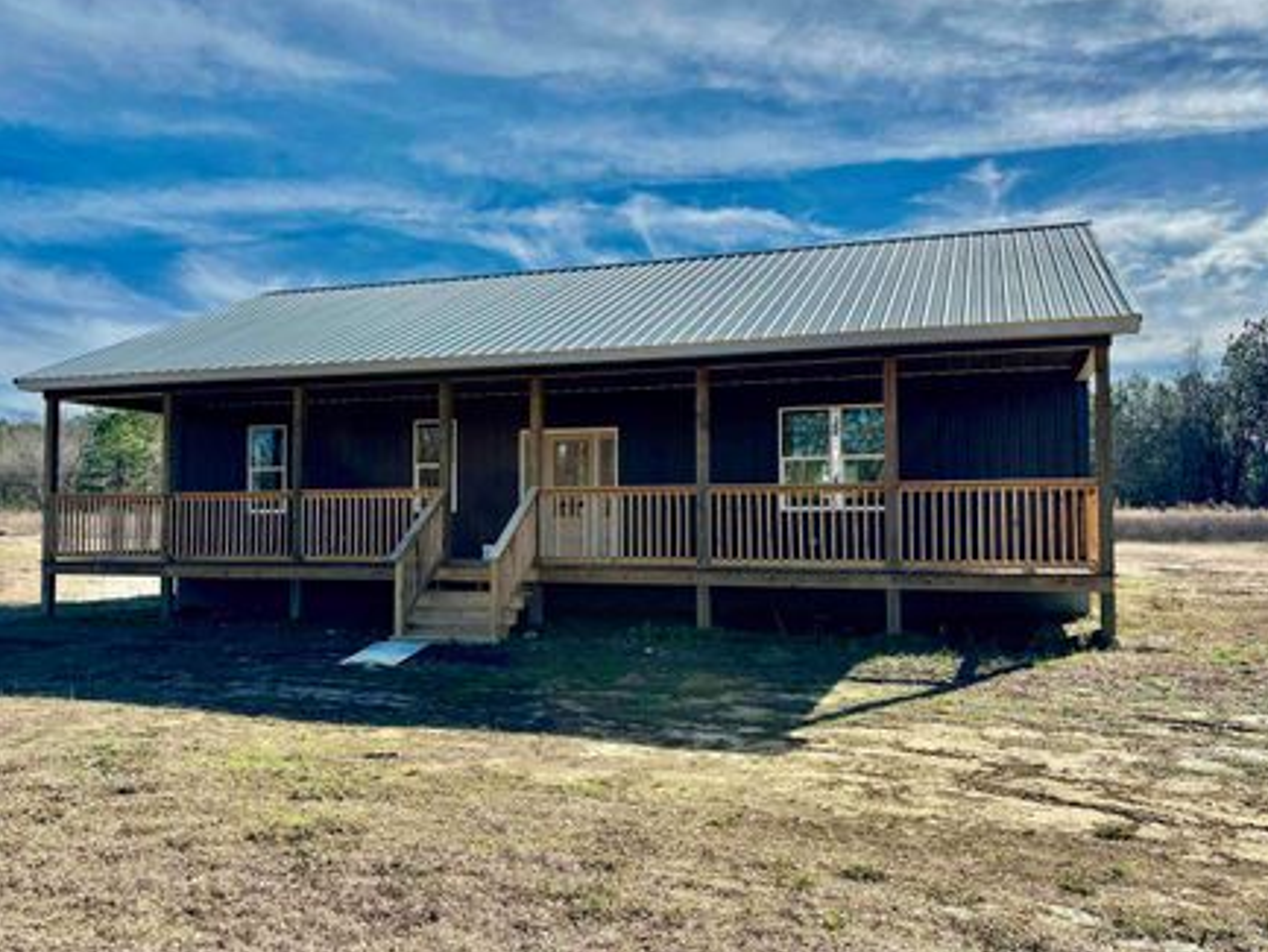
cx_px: 586
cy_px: 473
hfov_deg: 59.9
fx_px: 1099
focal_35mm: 30
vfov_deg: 46.8
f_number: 1.6
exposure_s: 1/3650
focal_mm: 5.96
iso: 50
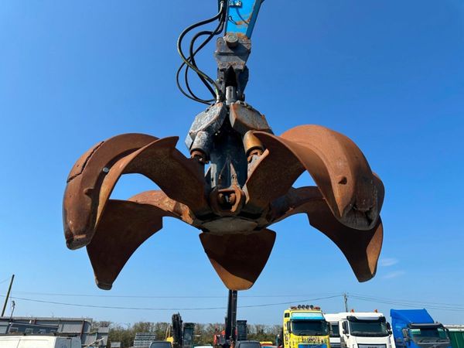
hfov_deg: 71.6
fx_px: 322
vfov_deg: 56.8
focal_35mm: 24
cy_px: 174
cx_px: 232
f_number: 1.78
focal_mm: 6.86
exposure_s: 1/4016
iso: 80
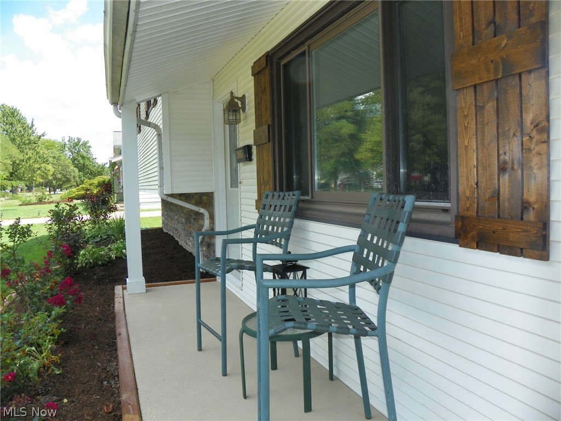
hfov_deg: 67.3
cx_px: 280
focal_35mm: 26
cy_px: 210
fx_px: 421
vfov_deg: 53.1
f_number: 4
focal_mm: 4.6
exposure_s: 1/250
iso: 64
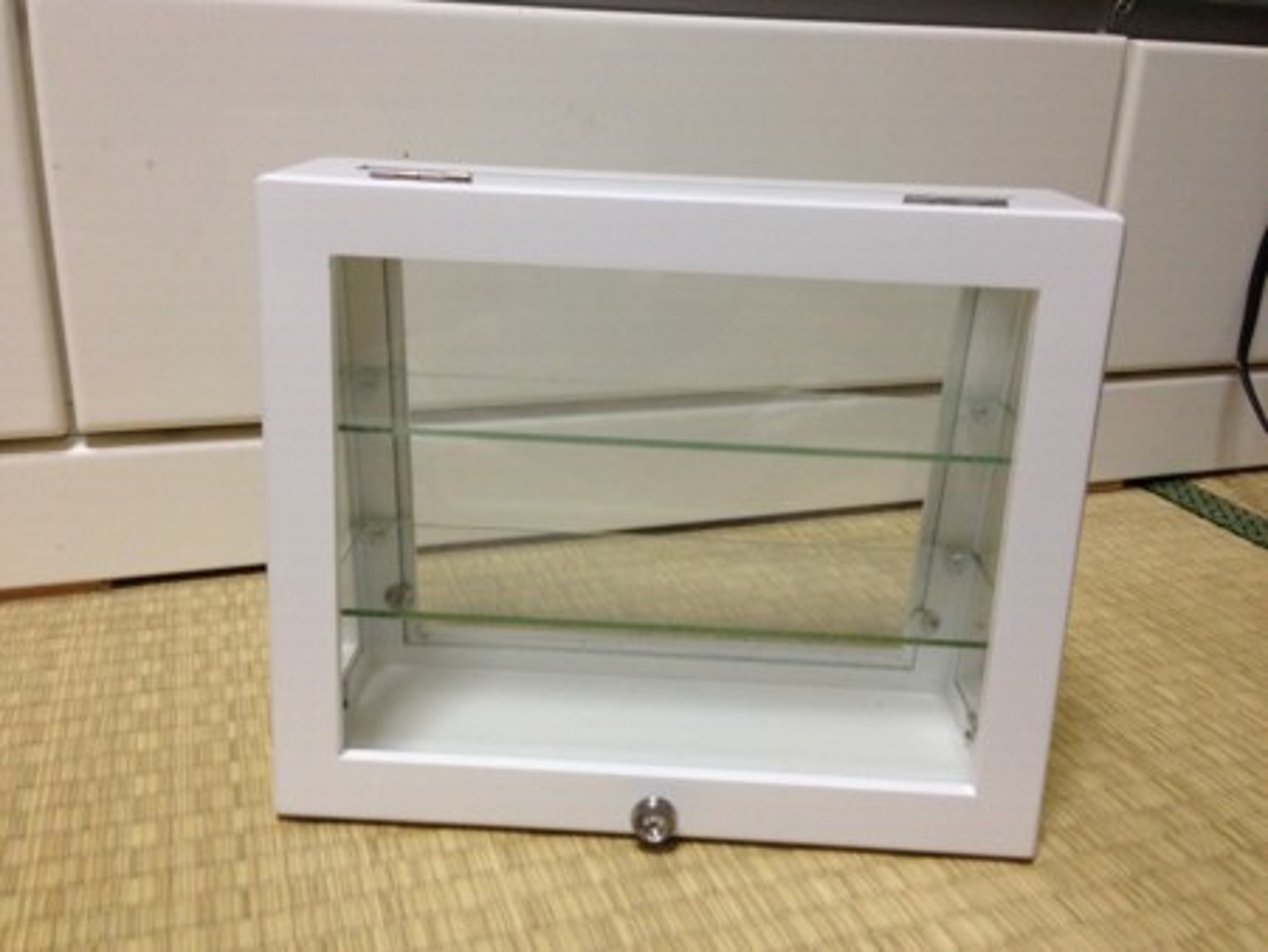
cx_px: 634
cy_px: 476
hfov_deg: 55.3
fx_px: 1209
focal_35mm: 33
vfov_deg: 43.0
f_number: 2.4
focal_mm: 4.13
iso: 160
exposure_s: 1/20
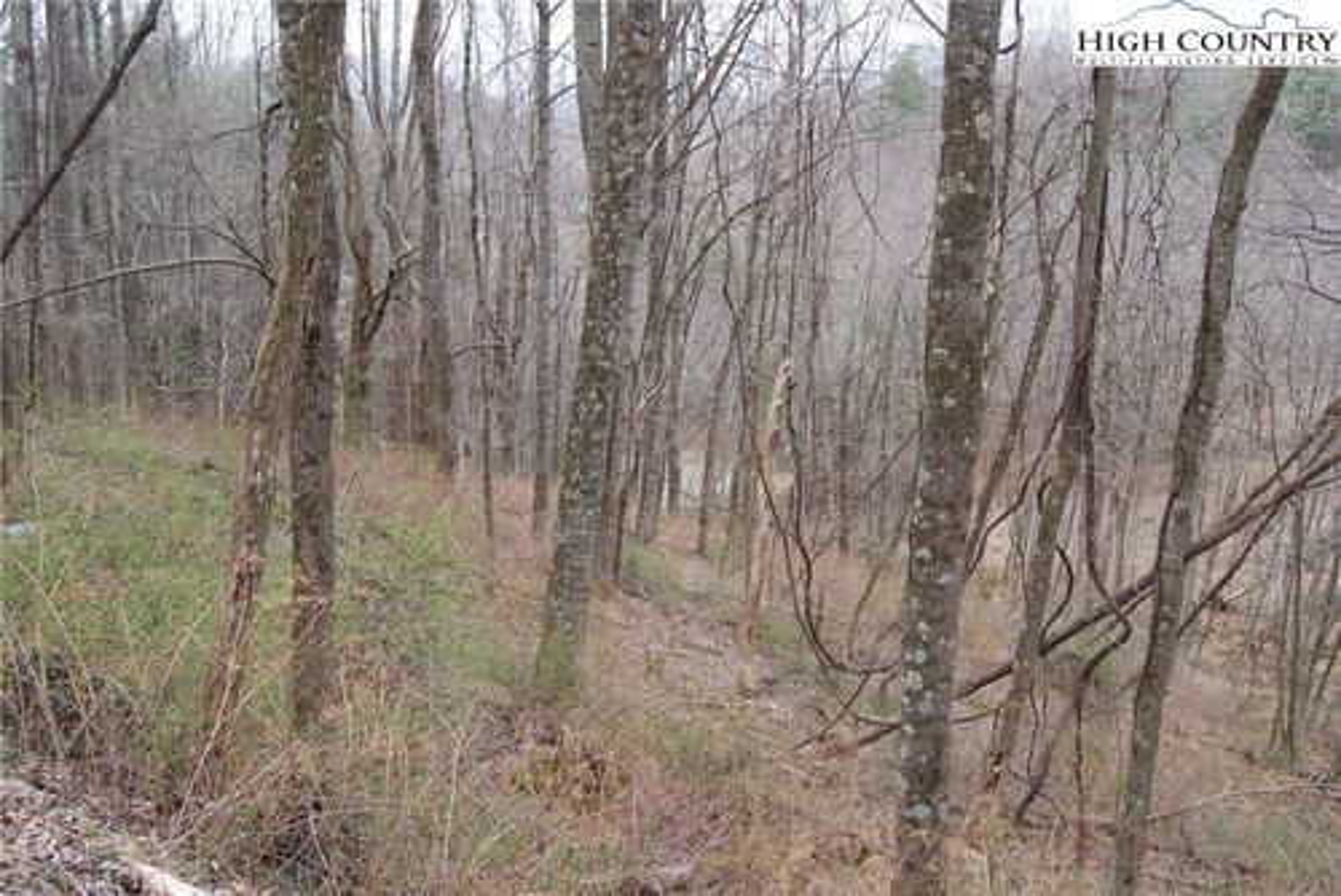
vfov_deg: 40.0
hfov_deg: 57.2
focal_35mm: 33
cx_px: 670
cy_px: 448
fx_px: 1230
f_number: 5
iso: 100
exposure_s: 1/50
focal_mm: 22
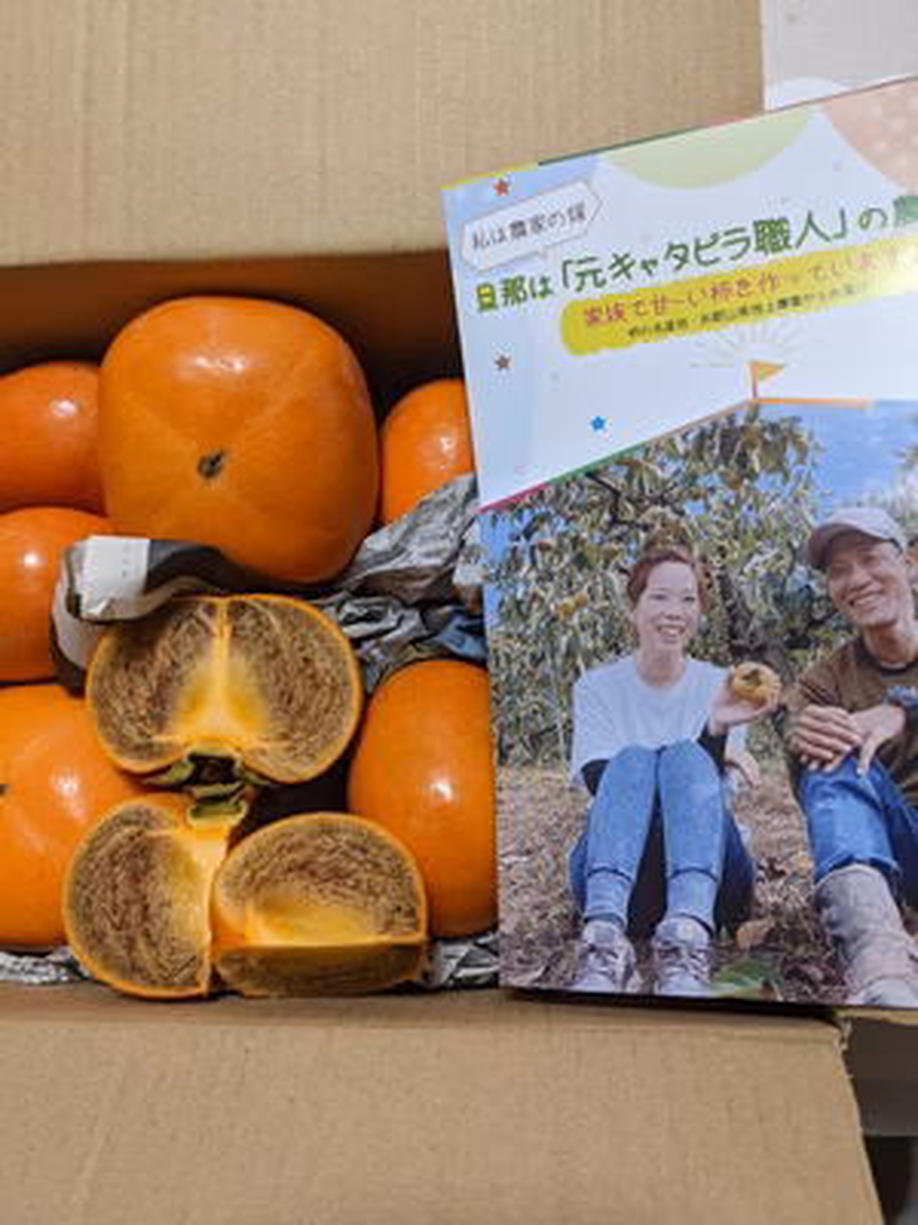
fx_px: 955
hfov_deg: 51.4
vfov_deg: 65.3
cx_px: 459
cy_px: 612
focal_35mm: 27
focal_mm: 4.38
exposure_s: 1/30
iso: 152
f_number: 1.73
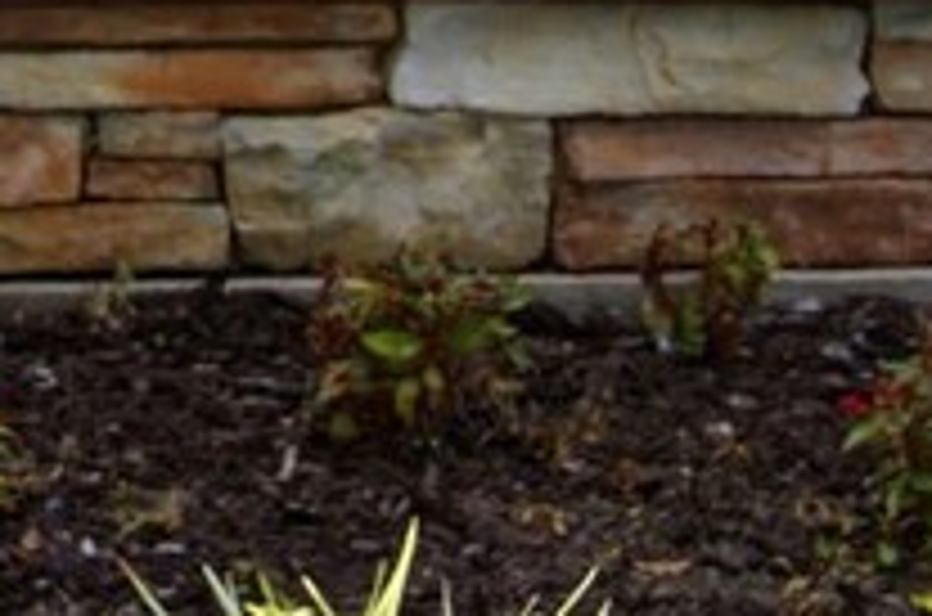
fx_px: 5708
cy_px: -380
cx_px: -47
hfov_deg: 9.3
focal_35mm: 221
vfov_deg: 6.1
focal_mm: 28
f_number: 8
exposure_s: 1/80
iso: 100
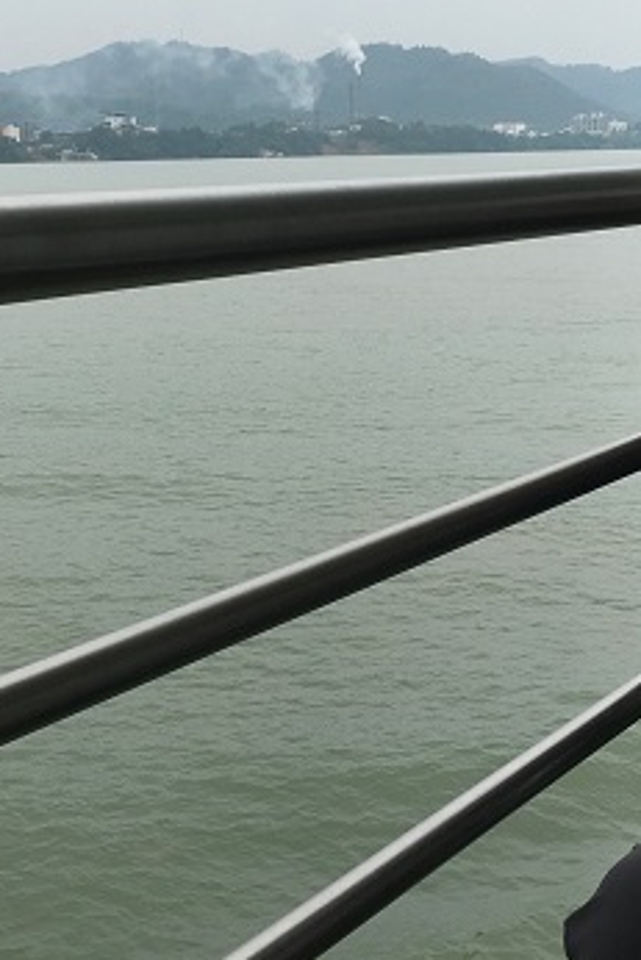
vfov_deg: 32.5
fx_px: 1627
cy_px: 284
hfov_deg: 22.2
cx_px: 197
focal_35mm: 61
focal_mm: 4.15
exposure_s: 1/1374
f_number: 2.2
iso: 25
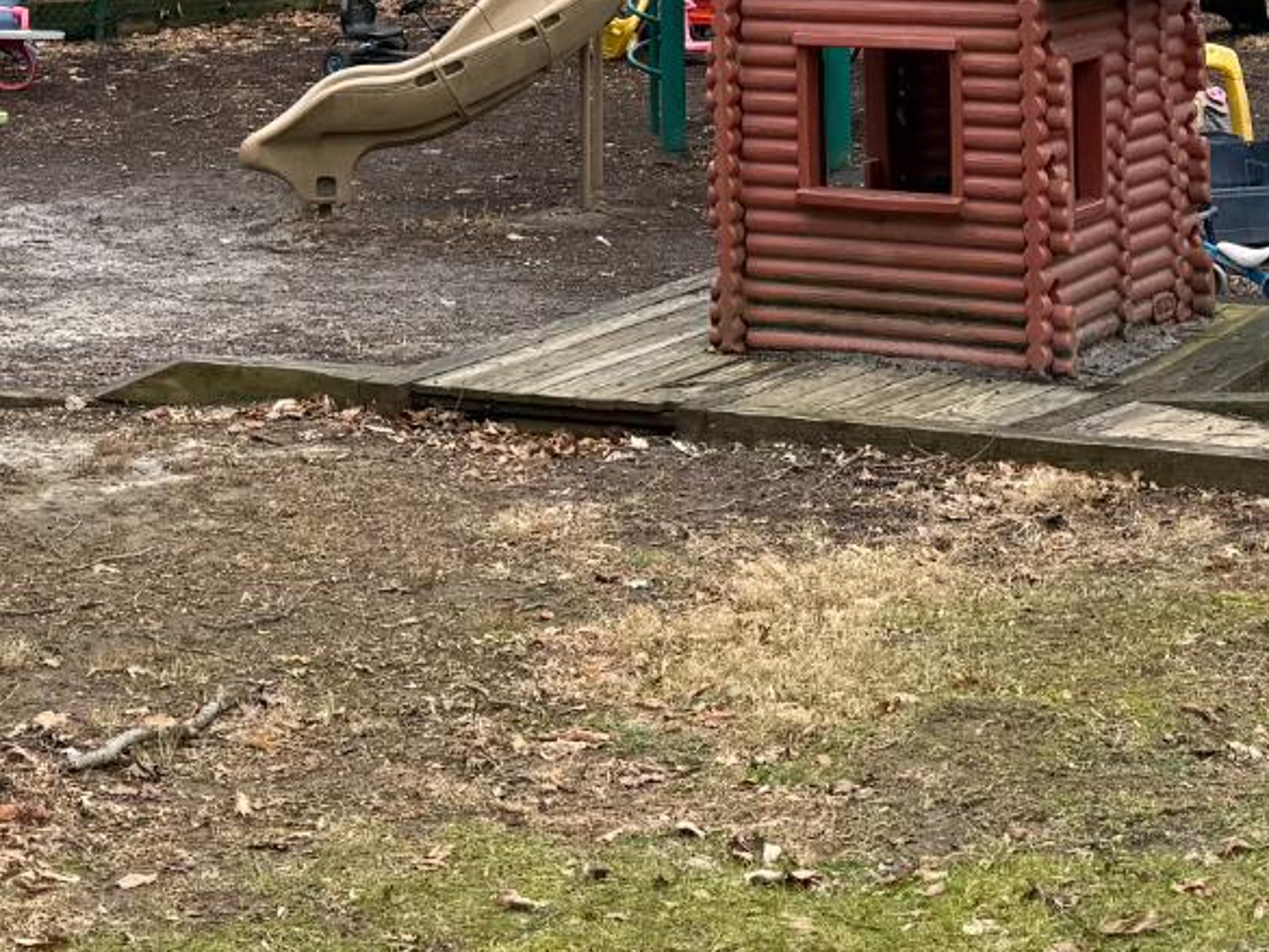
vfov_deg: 16.7
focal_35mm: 84
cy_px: -247
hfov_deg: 23.2
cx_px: 482
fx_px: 3080
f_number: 1.78
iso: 80
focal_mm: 6.76
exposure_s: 1/943
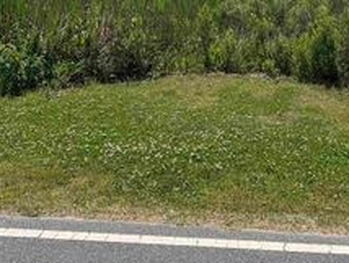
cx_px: 258
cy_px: -33
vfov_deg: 24.3
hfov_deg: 33.7
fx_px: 565
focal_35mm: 56
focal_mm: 6.76
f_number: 1.78
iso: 80
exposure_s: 1/6173
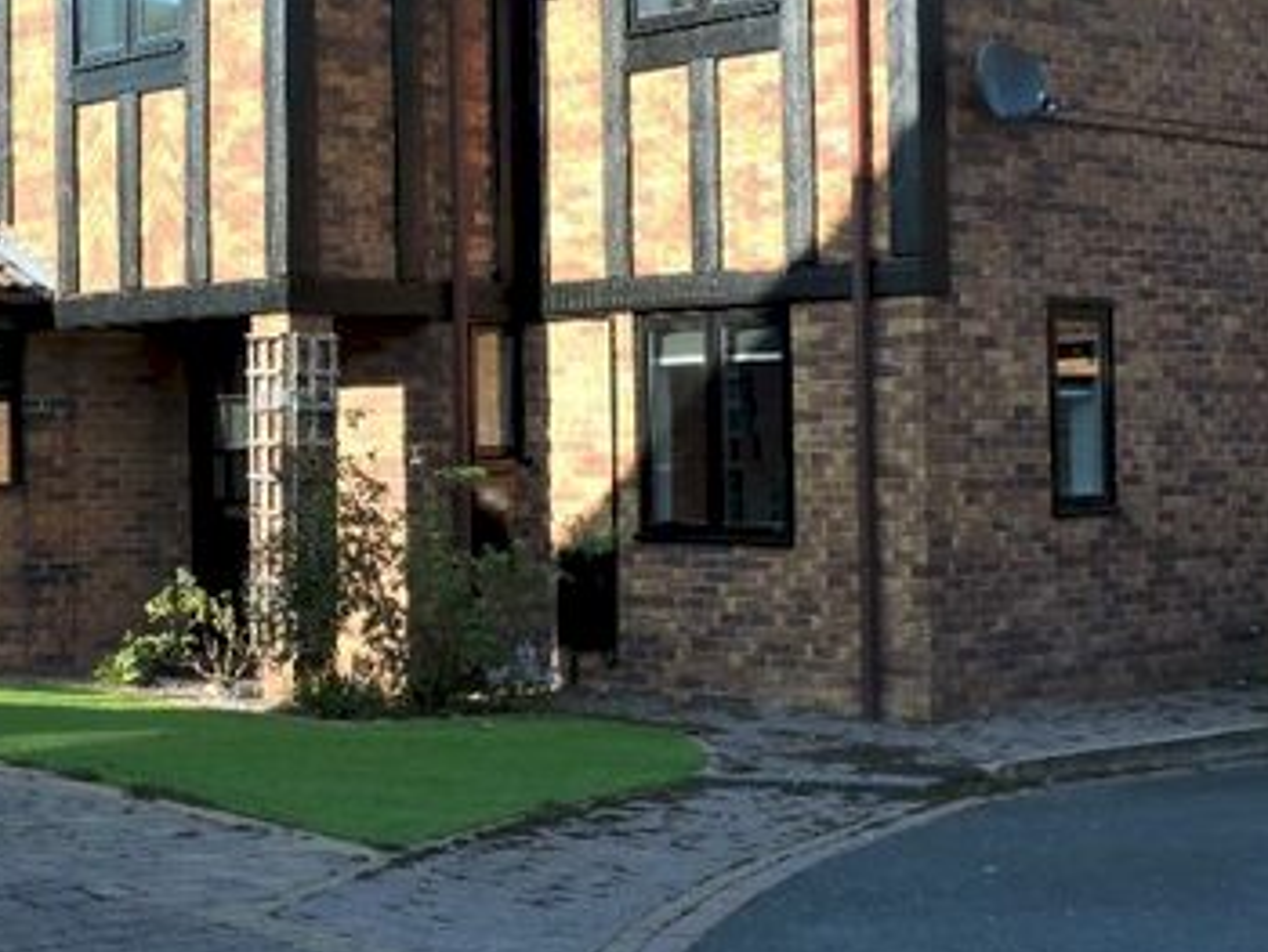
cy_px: 360
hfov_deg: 27.4
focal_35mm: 70
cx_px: 315
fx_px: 2566
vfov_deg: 21.0
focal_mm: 6.2
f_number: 3.3
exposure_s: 1/320
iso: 100
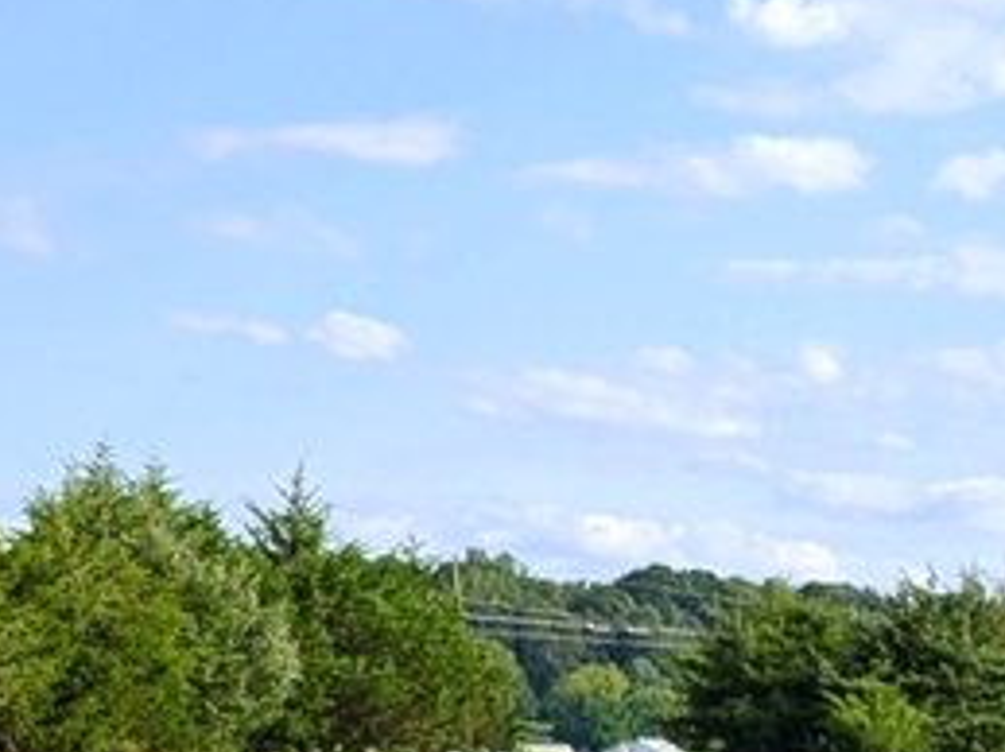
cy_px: 1428
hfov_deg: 12.9
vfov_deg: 9.9
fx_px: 4063
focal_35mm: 140
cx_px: 1729
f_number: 1.68
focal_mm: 6.9
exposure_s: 1/897
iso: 20
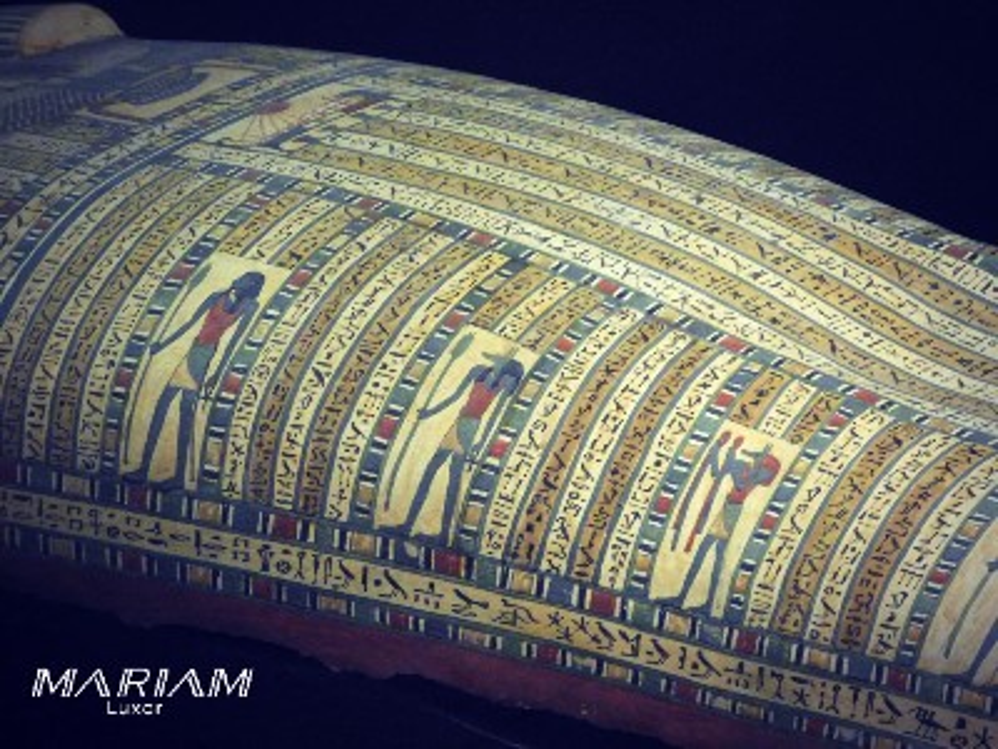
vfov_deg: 12.9
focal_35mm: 115
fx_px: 3316
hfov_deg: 17.1
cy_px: 374
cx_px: 499
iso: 800
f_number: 4.8
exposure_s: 1/13
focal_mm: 20.3
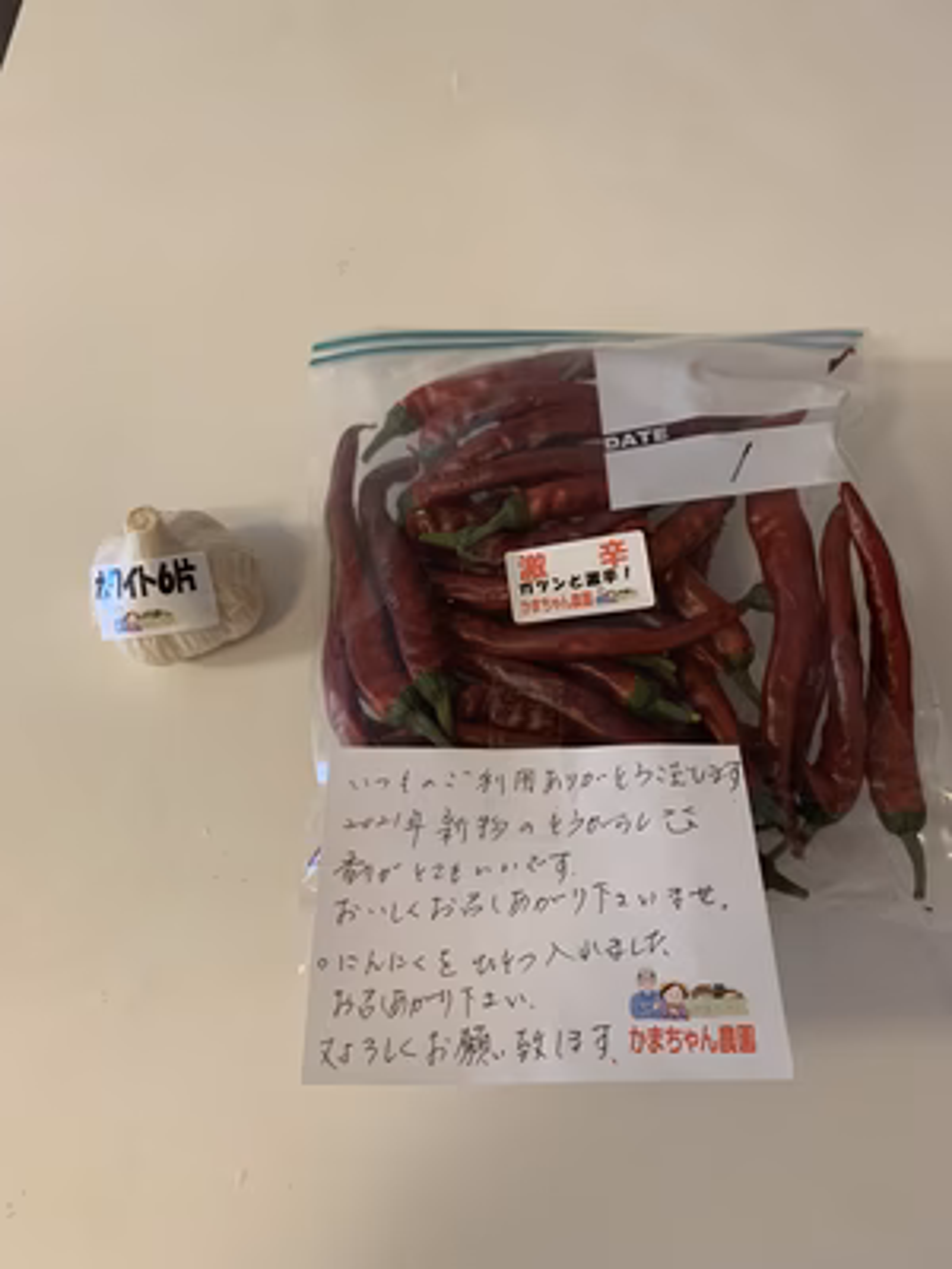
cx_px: 476
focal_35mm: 26
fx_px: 953
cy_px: 634
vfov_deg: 67.3
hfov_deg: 53.1
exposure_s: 1/60
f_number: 1.8
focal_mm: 4.25
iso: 200
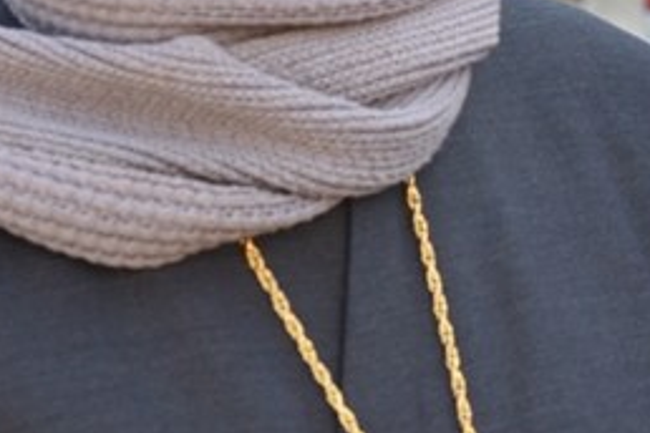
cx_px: 658
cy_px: -14
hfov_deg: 6.6
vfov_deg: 4.4
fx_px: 5579
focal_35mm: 309
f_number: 7.1
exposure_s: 1/200
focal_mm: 78
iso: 500
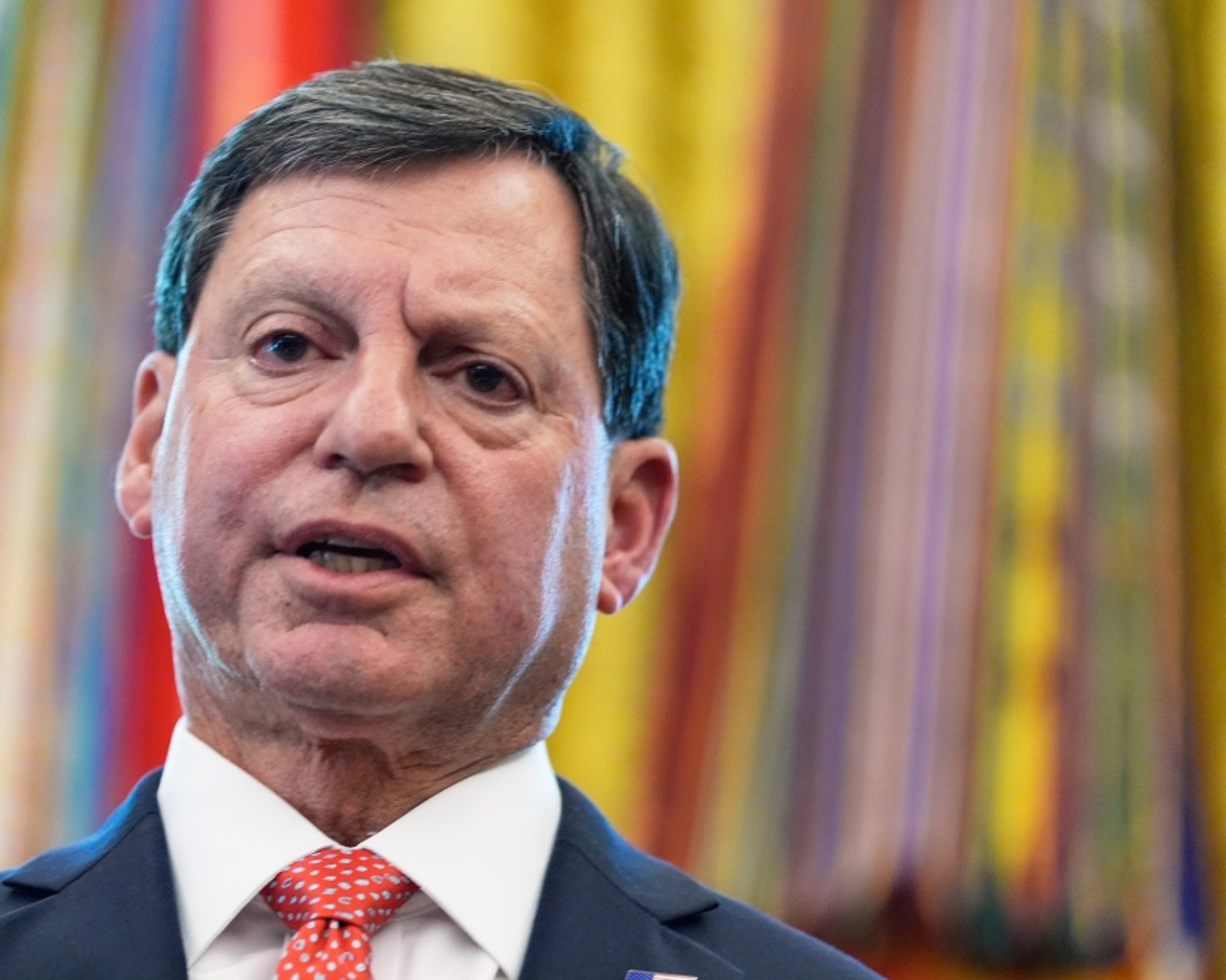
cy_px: 488
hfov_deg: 8.8
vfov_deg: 7.0
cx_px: 526
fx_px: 7981
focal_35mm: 220
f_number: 3.2
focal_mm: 194
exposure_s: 1/320
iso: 3200
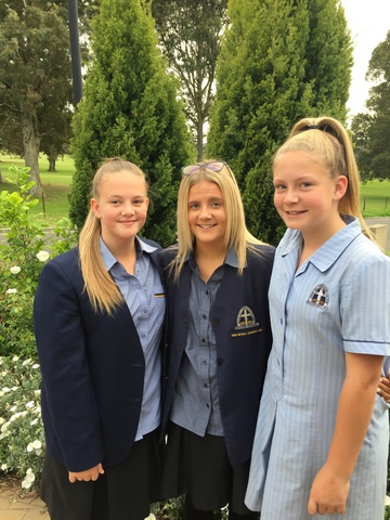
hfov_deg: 48.2
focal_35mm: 29
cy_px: 260
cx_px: 195
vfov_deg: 61.7
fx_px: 436
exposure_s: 1/226
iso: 32
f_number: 2.2
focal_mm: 4.15
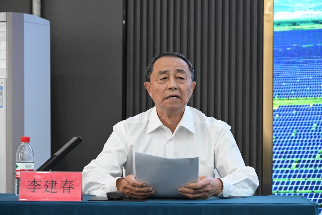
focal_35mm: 110
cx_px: 161
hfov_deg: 18.6
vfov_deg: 12.5
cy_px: 108
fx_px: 984
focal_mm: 110
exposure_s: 1/100
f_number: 6.3
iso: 6400
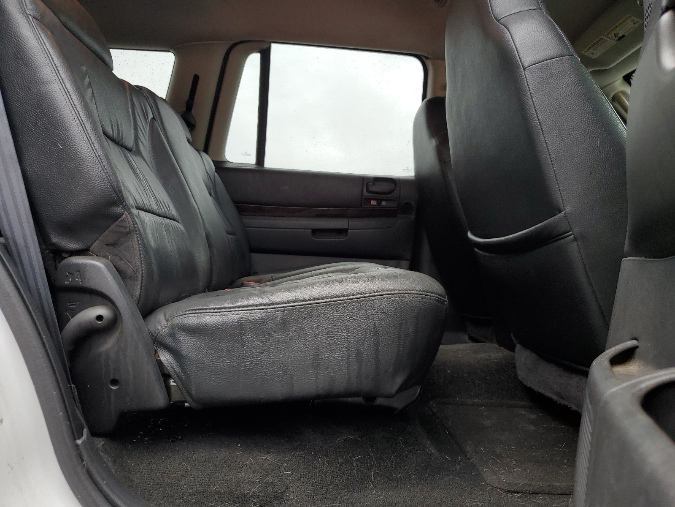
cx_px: 338
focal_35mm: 26
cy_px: 254
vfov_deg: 53.1
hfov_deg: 67.3
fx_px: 507
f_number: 1.5
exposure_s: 1/60.2
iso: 52
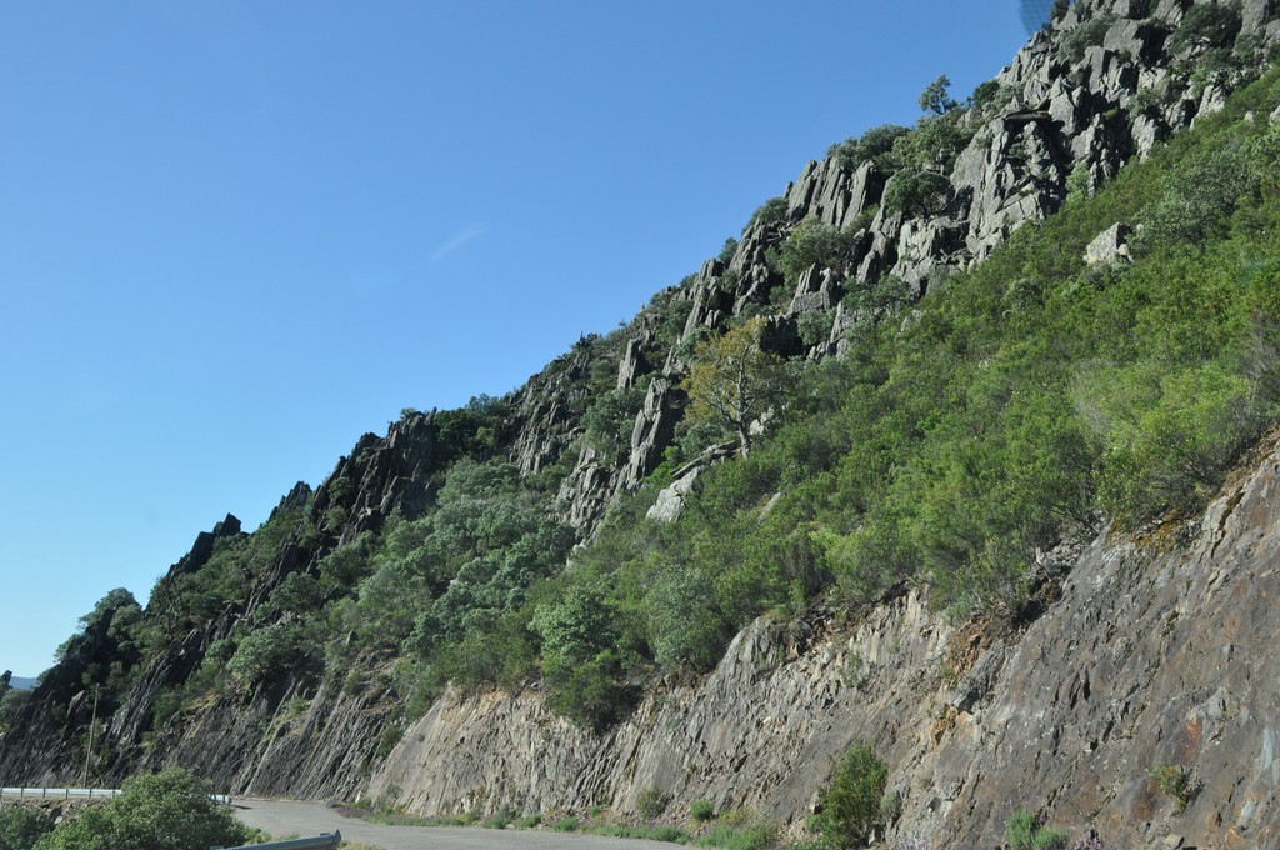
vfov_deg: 35.4
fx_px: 1332
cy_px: 425
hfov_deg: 51.3
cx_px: 640
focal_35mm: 38
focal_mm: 25
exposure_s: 1/250
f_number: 8
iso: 400
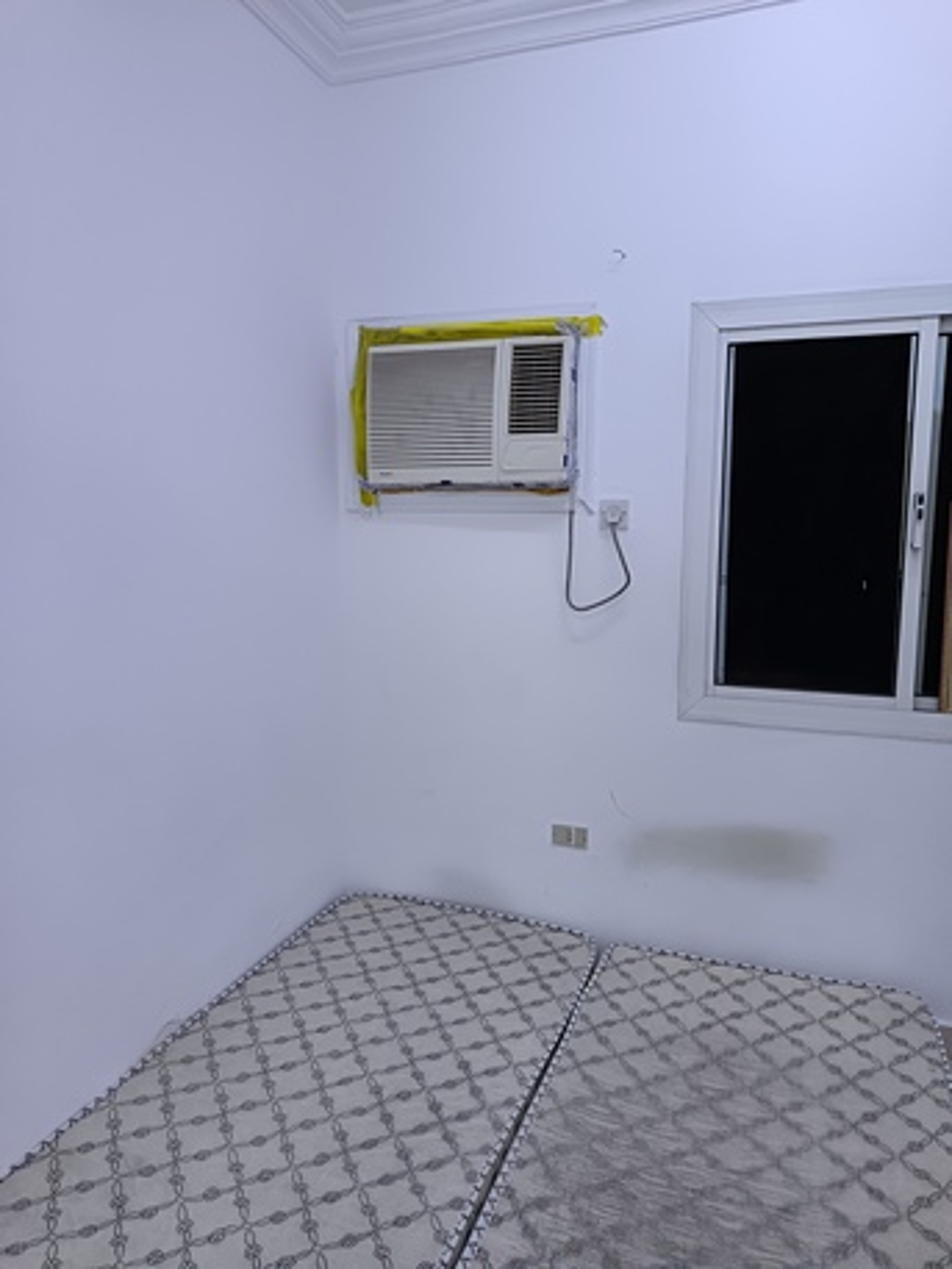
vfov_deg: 71.6
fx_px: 880
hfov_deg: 56.8
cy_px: 634
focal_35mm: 24
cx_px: 476
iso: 2706
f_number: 1.75
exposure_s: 1/100
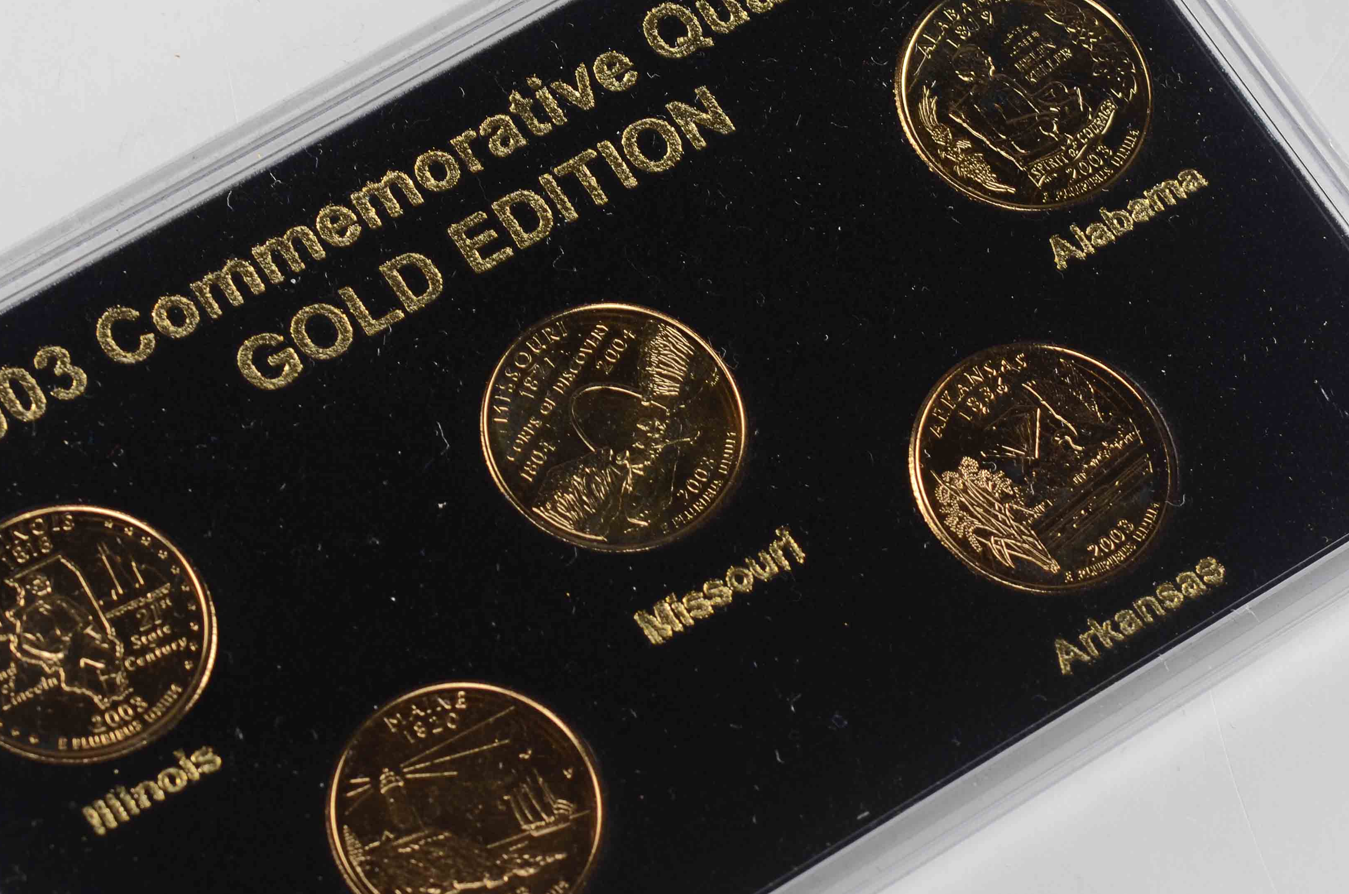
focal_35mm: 136
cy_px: 457
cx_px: 664
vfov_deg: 10.0
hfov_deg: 15.1
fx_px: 5086
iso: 100
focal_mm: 60
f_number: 10
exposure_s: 1/80
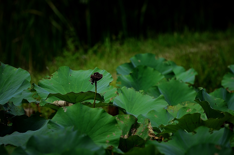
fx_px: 1946
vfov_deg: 4.6
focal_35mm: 300
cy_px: 78
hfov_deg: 6.9
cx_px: 117
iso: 100
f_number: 3.5
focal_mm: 200
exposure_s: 1/1250
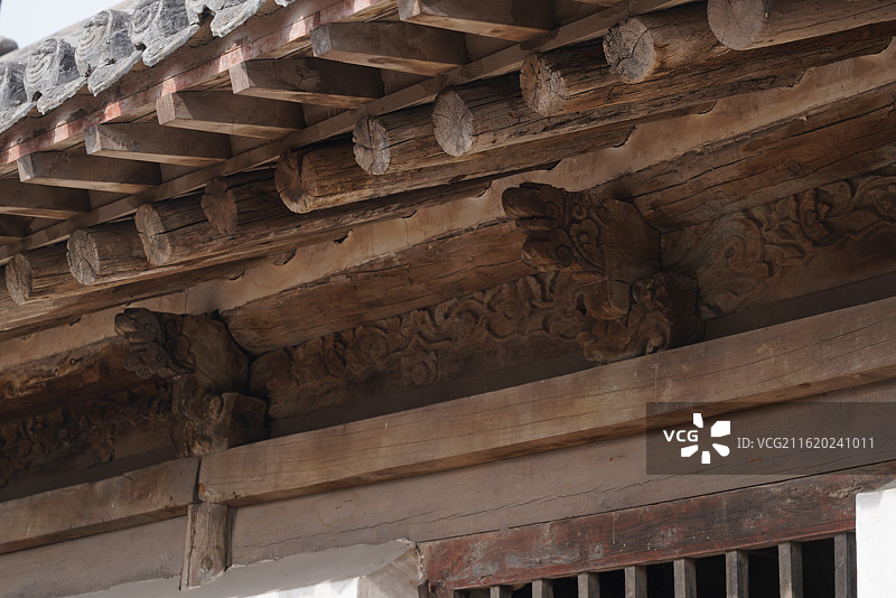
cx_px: 448
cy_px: 299
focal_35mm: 105
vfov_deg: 13.1
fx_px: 2614
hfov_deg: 19.4
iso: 100
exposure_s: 1/50
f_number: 11
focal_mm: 105
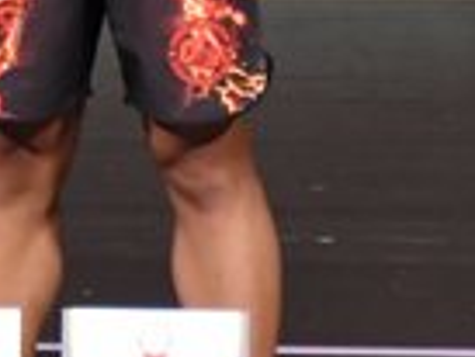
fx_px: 25820
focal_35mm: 1880
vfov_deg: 0.8
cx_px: -608
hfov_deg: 1.1
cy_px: -302
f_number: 5.6
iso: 4000
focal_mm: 230
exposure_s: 1/400
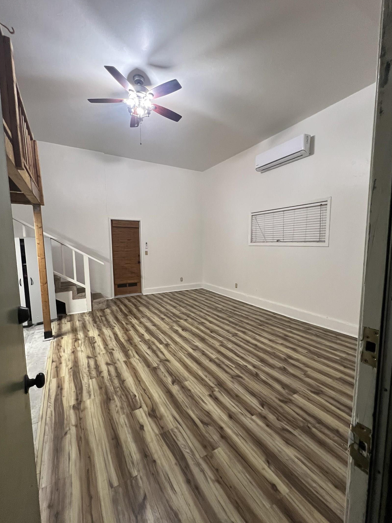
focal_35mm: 14
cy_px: 268
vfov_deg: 102.0
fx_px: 211
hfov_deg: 85.7
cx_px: 196
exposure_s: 1/60
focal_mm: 1.57
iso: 400
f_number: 1.8
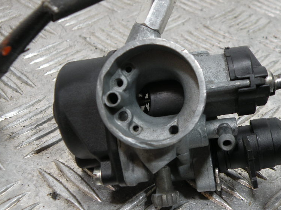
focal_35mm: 45
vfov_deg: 32.2
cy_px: 99
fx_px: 365
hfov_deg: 41.6
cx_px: 186
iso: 88
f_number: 3.2
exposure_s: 1/66.7
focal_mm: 5.8
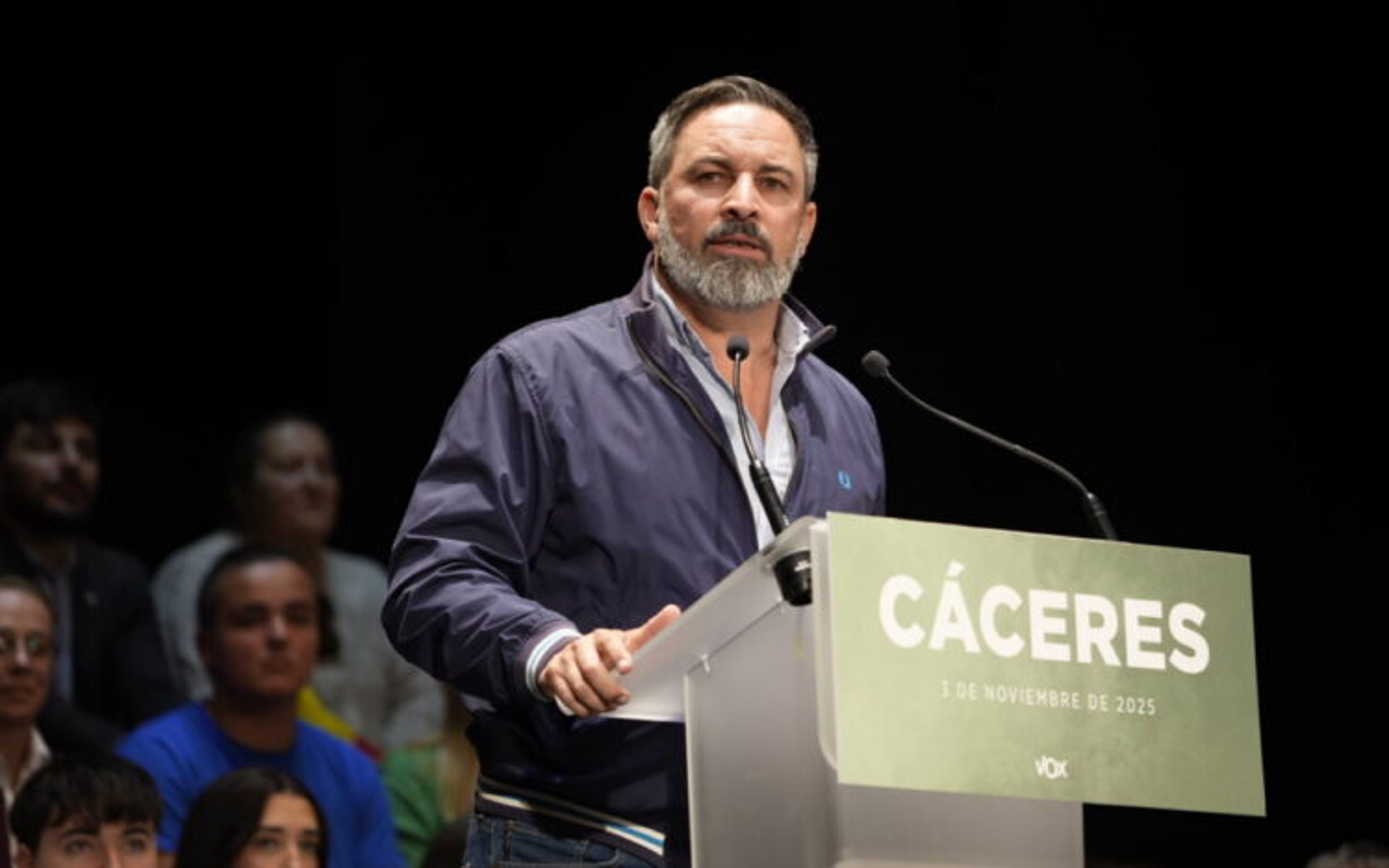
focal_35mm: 209
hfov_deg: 10.0
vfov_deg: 6.3
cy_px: 411
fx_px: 7911
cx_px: 690
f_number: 4
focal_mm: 200
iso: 1000
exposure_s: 1/200
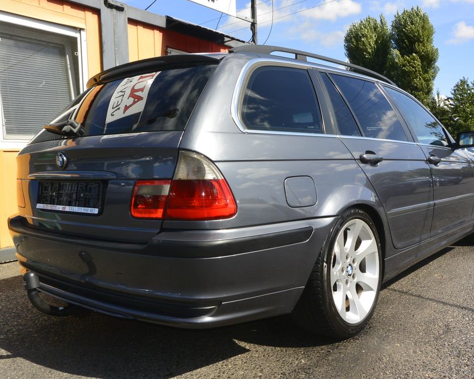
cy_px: 190
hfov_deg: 57.1
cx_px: 254
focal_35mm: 31
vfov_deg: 47.1
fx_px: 435
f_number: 9
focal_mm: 10
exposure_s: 1/250
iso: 160
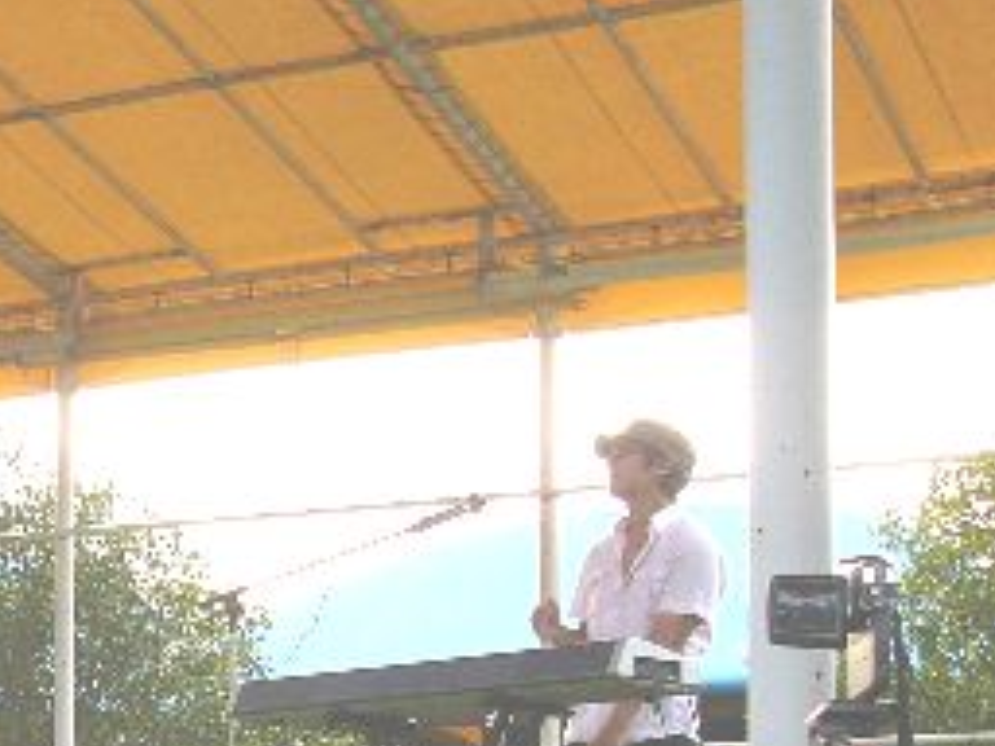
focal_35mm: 100
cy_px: 866
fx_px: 2874
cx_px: -159
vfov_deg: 14.4
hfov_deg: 18.7
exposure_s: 1/125
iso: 50
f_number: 3.3
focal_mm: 6.6
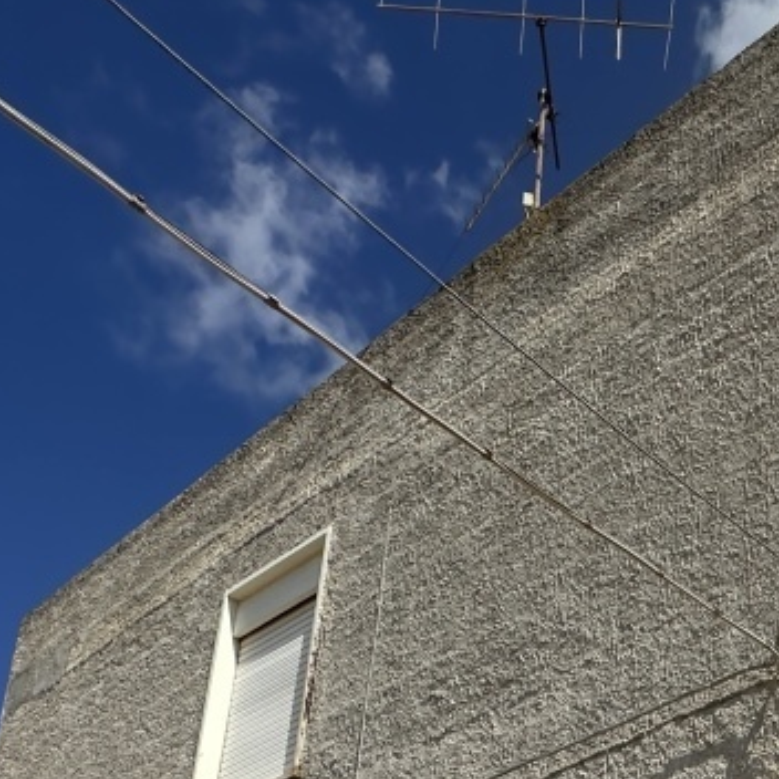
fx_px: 1146
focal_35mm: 45
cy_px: 980
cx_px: 806
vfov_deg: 30.6
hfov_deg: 33.8
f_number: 2.2
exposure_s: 1/4464
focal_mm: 2.22
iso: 40
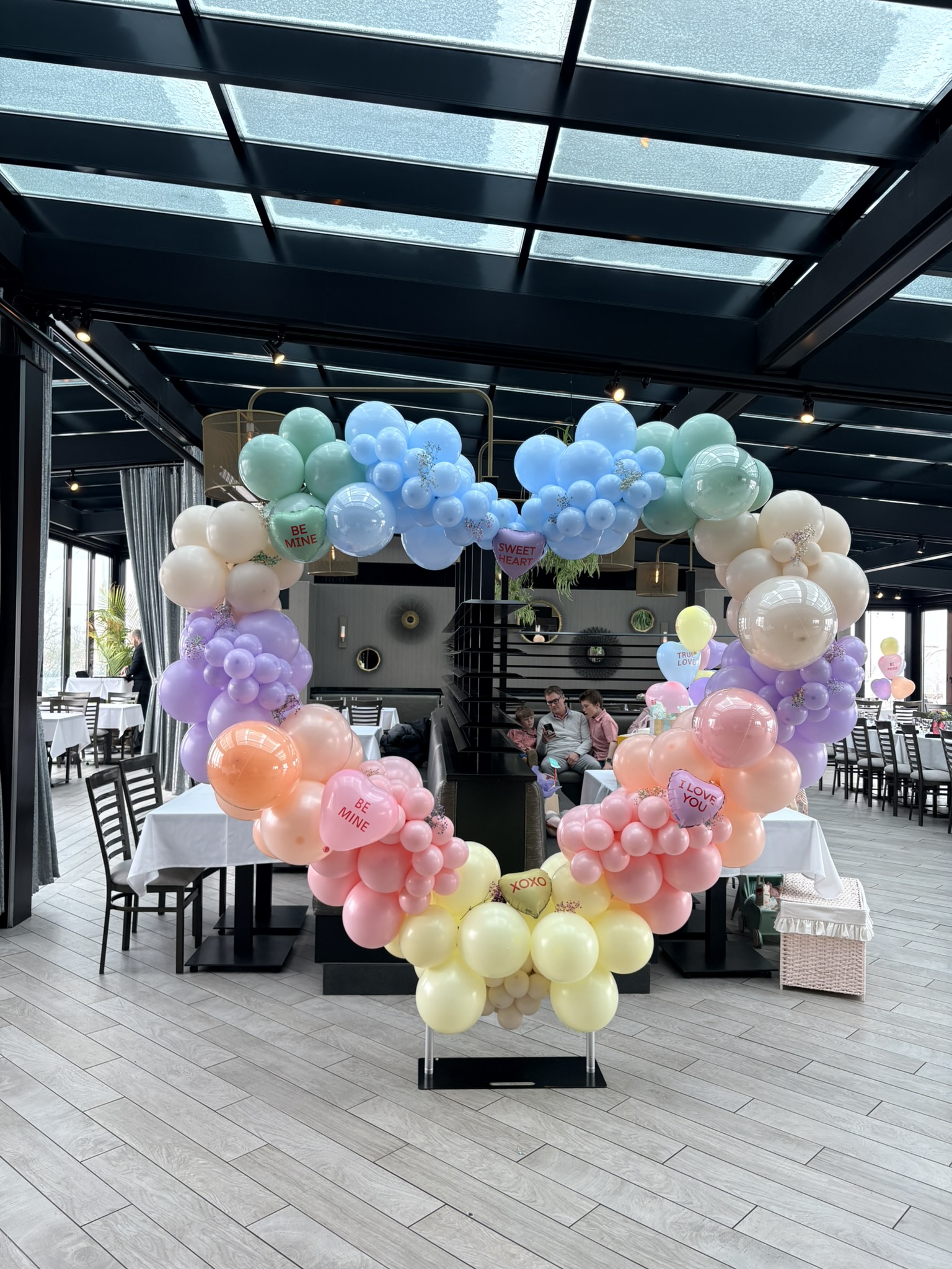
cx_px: 476
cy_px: 634
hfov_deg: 53.1
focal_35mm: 26
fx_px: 953
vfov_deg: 67.3
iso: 80
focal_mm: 5.96
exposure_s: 1/171
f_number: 1.6
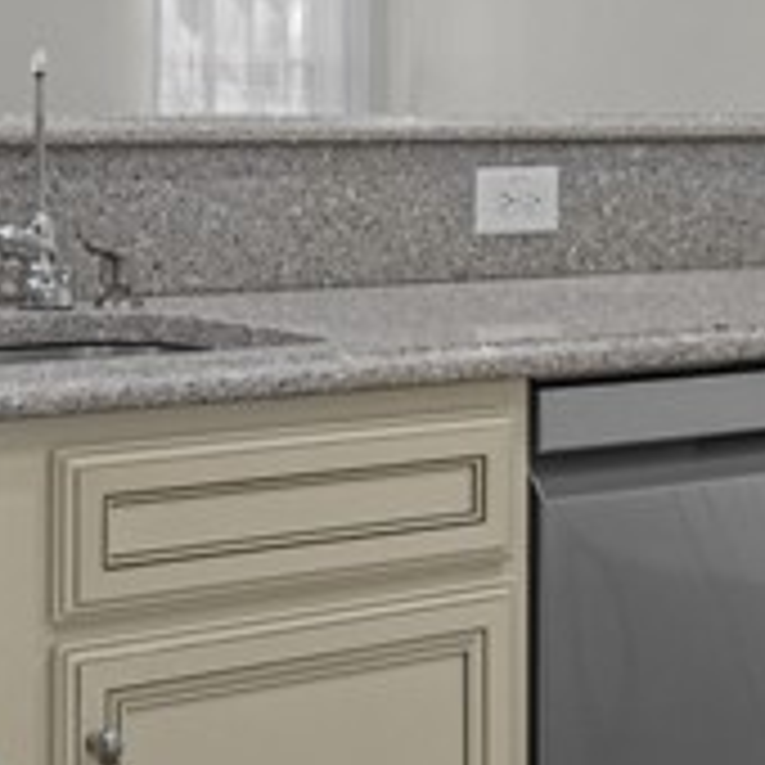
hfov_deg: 19.3
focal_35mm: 90
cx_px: 454
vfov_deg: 19.1
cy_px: 97
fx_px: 2243
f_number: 7.1
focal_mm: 11
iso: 250
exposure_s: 1/6
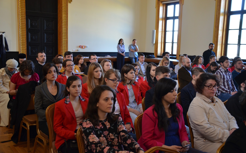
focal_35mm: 42
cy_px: 73
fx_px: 278
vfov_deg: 30.9
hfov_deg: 47.7
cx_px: 123
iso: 800
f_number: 4
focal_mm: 27
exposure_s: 1/60
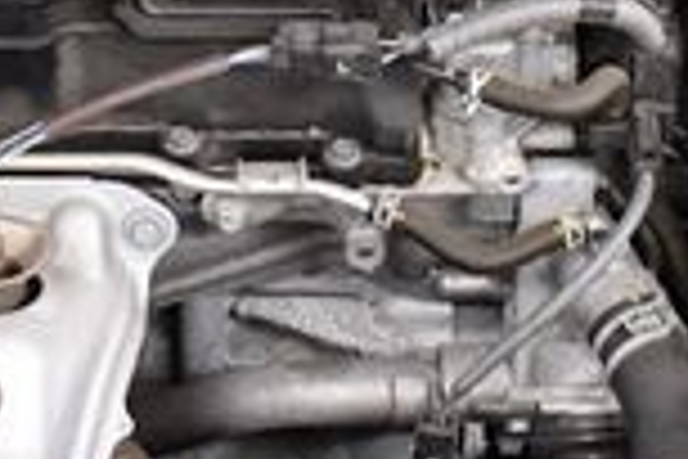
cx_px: 265
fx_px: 2886
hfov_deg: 13.6
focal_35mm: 151
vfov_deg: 9.0
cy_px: -32
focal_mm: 18
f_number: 3.5
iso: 2500
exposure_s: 1/125
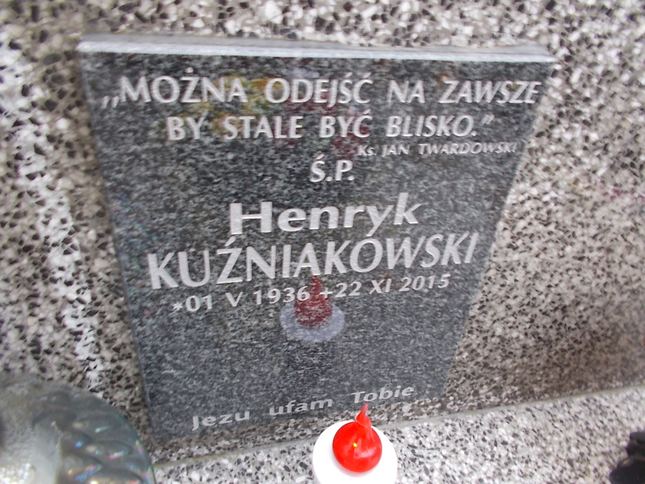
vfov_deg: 53.1
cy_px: 242
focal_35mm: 26
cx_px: 322
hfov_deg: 67.3
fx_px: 484
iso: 80
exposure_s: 1/30
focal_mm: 4.6
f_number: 3.2
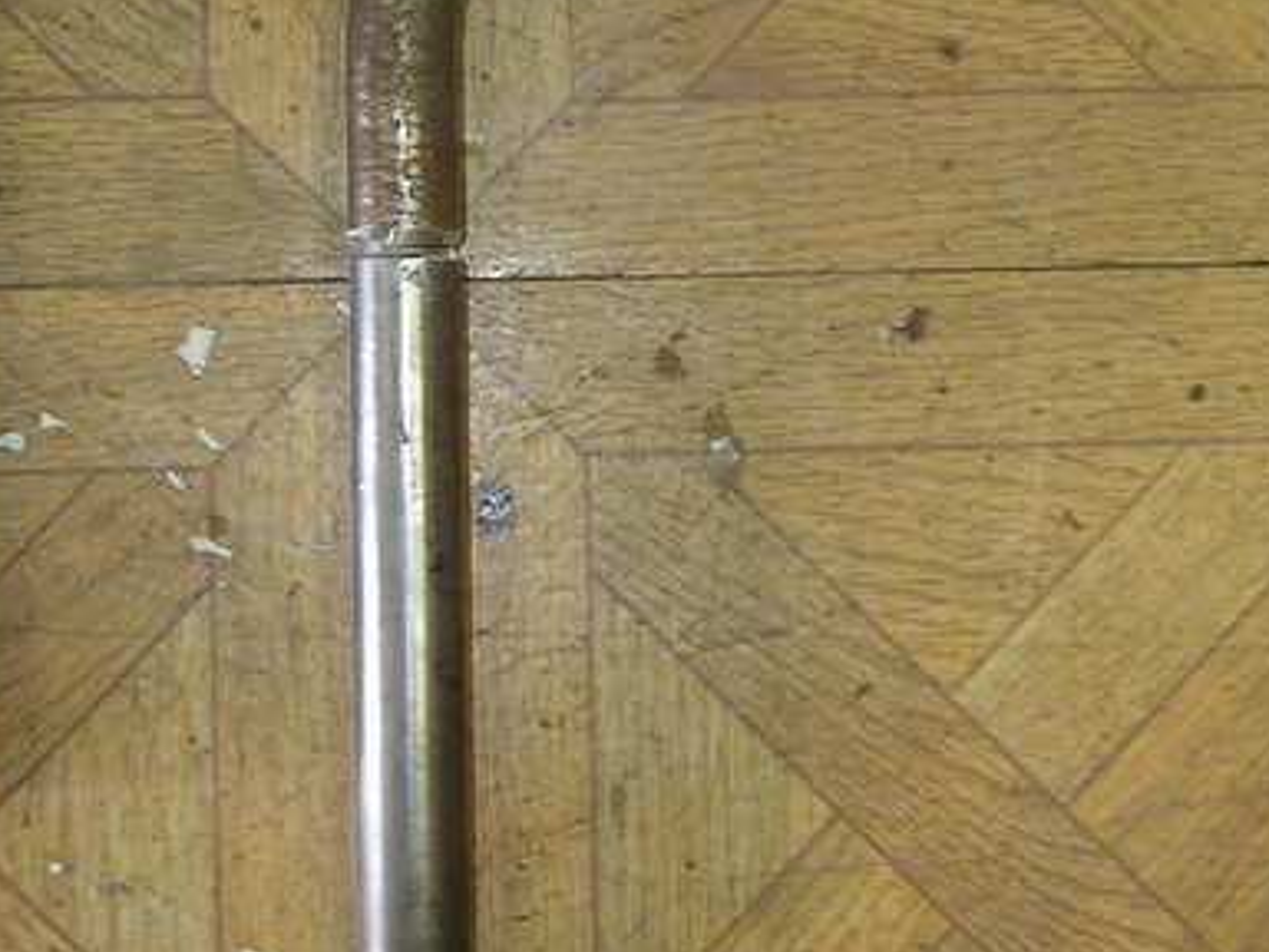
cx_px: 654
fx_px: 2749
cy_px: 264
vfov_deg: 19.5
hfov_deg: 26.0
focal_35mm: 75
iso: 100
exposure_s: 1/30
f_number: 2.8
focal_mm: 5.6
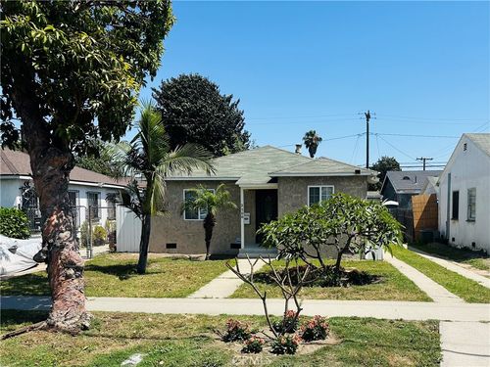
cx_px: 245
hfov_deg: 71.6
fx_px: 340
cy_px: 184
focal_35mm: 24
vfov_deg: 56.8
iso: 80
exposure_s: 1/5000
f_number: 1.78
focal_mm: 6.86
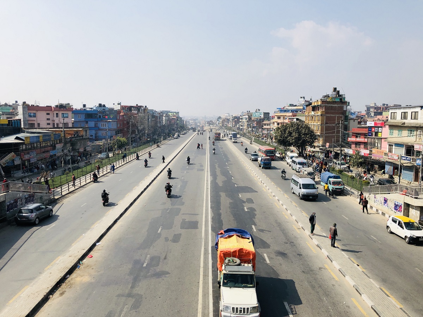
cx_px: 212
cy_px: 158
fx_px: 342
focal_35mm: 28
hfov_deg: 63.4
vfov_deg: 49.7
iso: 20
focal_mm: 4
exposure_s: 1/2404
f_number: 1.8
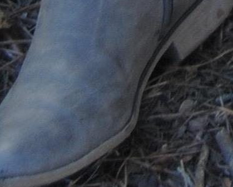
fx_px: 3236
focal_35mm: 469
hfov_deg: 4.0
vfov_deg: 3.0
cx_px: 741
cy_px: -1026
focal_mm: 32
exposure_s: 1/80
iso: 200
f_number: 4.5
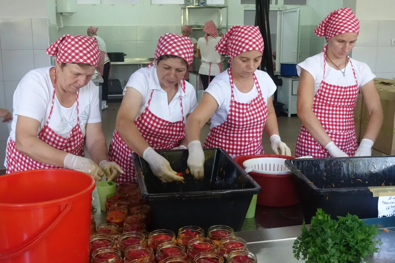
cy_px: 132
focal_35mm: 42
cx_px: 198
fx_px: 461
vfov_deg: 31.9
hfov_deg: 46.4
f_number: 6.3
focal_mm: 15.3
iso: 1600
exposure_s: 1/50
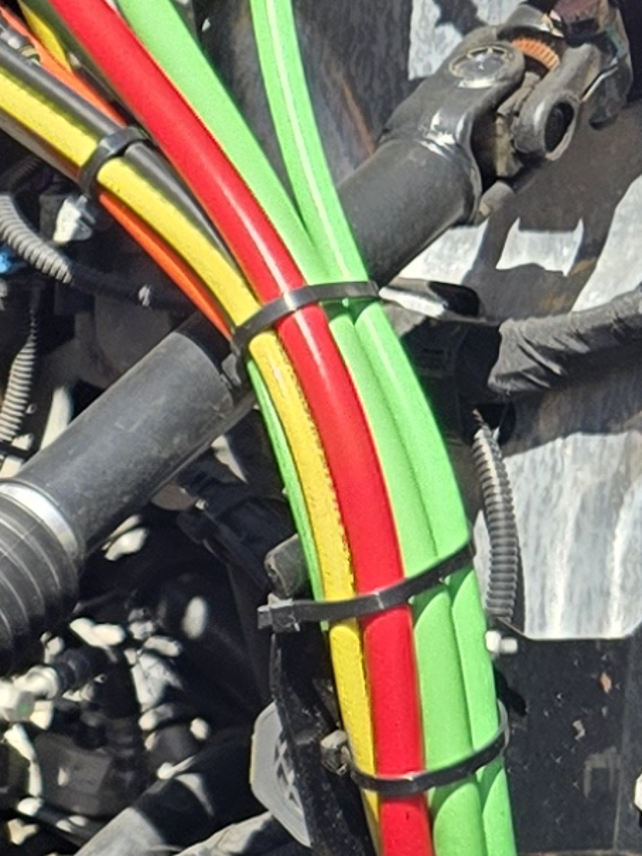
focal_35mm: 152
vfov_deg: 12.8
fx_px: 3757
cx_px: -1068
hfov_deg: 8.6
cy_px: 906
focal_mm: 5.4
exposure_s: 1/796
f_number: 1.8
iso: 25
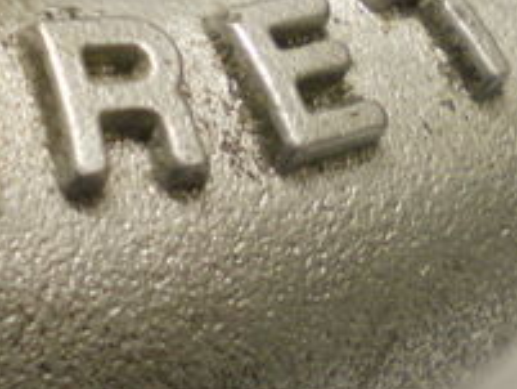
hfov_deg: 16.0
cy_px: -8
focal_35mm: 121
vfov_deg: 12.1
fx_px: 1808
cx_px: 21
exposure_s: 1/30
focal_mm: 6.3
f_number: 3.1
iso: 320
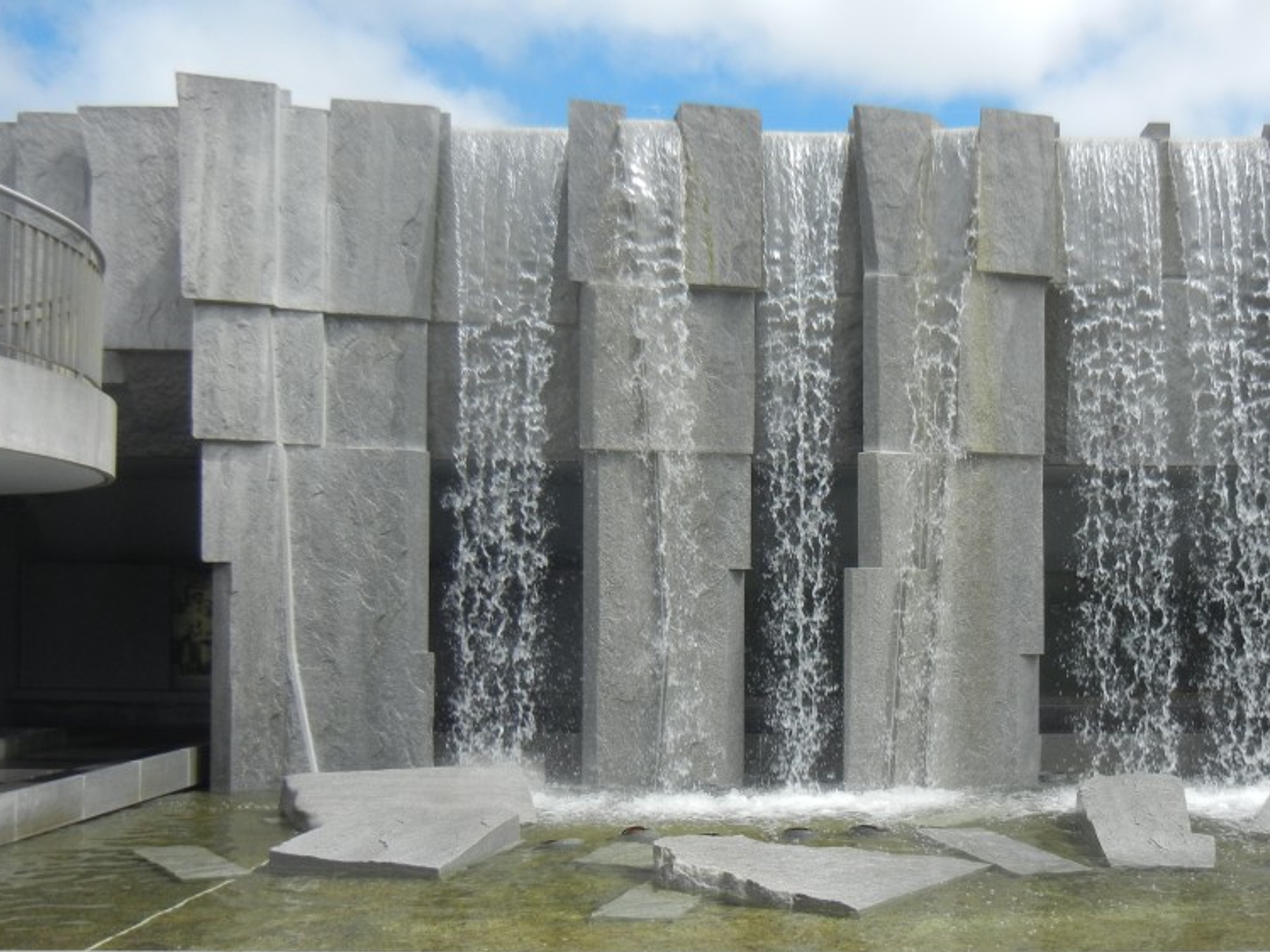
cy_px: 596
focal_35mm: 41
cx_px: 844
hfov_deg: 45.1
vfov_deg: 35.0
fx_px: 1504
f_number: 7
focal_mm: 5.4
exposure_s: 1/333
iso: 160
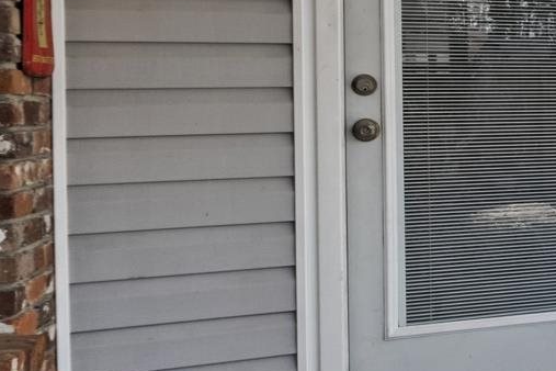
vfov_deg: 18.3
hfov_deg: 17.6
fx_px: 1143
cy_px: 107
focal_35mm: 74
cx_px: 1159
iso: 200
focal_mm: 10
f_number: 7.1
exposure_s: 1/50
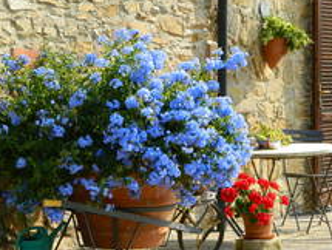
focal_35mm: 130
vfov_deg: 11.4
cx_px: 110
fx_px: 1249
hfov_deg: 15.1
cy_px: 125
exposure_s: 1/250
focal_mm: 12.6
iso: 80
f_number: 4
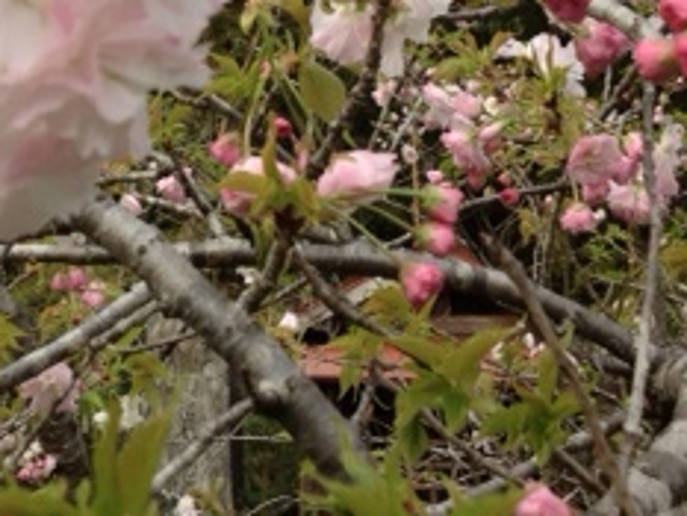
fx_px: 1906
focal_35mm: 96
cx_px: 121
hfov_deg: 20.2
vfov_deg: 15.2
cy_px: 41
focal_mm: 4.28
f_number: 2.4
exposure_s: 1/370
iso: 64
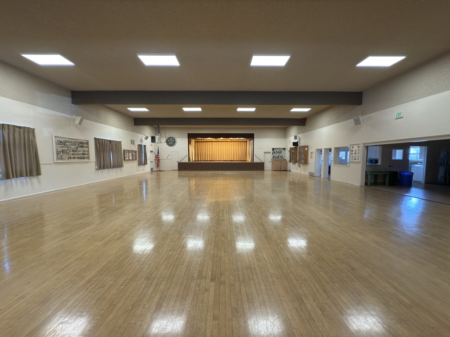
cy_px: 168
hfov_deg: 102.1
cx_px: 225
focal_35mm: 14
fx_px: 182
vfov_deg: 85.7
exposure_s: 1/30
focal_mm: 2.22
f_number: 2.2
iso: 80
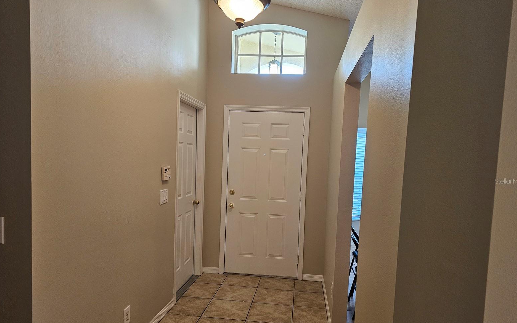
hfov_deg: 72.5
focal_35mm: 25
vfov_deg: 49.2
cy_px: 181
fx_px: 352
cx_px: 261
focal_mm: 6.3
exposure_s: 1/120
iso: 400
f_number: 1.7
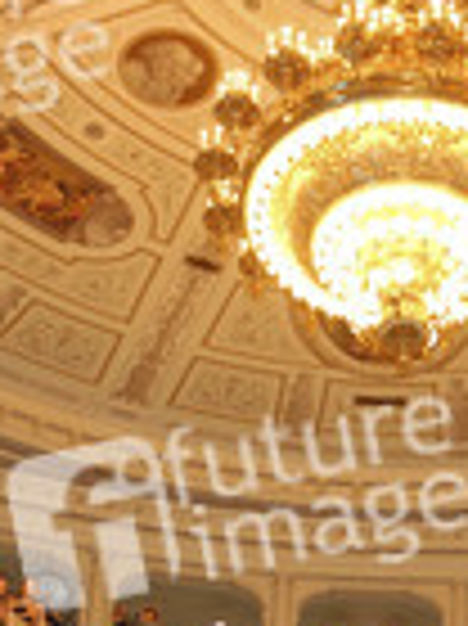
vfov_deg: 17.5
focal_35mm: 108
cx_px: 374
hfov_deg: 13.6
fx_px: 1950
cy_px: 730
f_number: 3.5
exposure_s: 1/15
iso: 500
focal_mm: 26
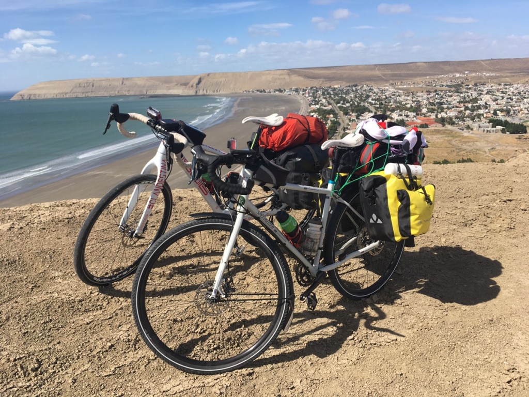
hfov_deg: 61.7
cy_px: 198
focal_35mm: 29
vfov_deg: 48.2
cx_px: 264
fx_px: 443
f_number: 2.2
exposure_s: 1/1832
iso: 25
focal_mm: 4.15
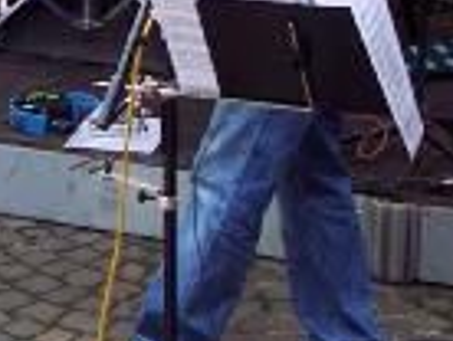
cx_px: -89
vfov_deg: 10.2
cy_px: -152
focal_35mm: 141
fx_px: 1848
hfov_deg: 13.6
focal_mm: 8
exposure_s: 1/60
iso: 100
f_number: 3.4
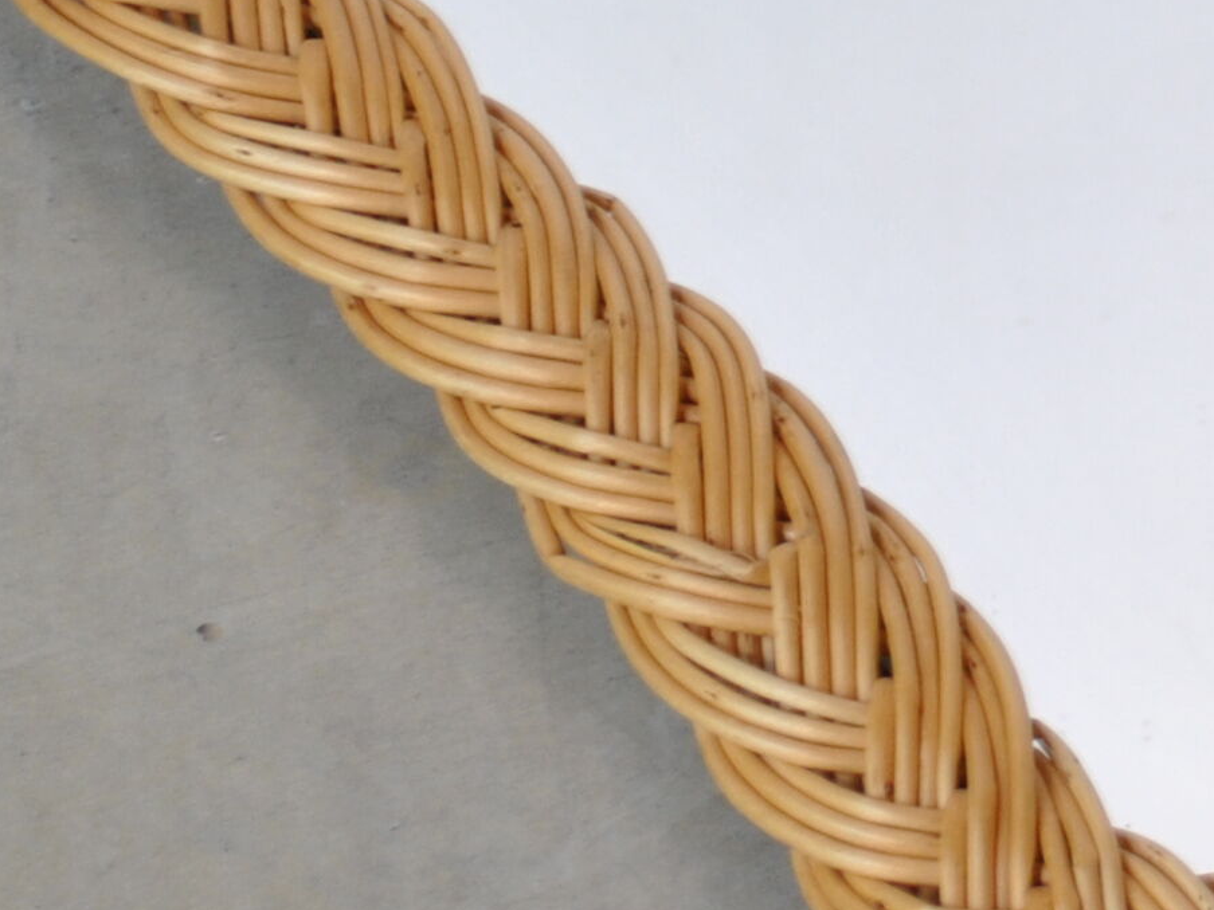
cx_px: 1152
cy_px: -50
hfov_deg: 9.9
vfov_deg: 7.5
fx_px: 6944
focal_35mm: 198
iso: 200
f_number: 4.8
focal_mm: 32
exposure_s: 1/40
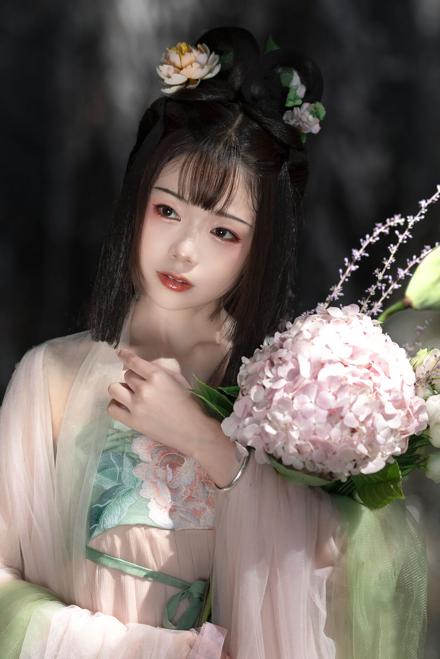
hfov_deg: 8.3
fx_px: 3042
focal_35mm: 166
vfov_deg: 12.4
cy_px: 371
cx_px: 215
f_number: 2.2
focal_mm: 135
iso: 100
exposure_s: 1/250
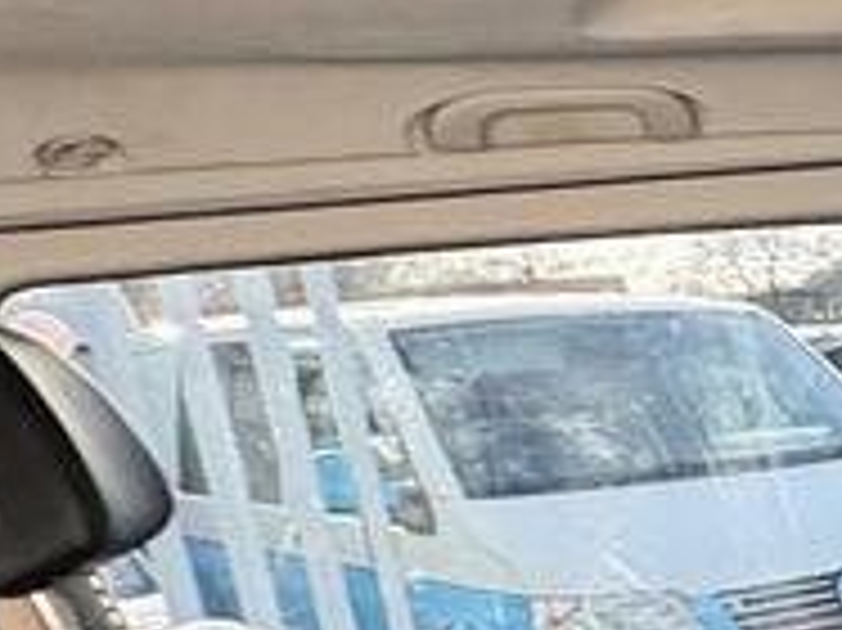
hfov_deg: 22.7
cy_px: 788
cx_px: 1315
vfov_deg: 20.3
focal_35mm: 67
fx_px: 1629
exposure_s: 1/60
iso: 250
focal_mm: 2.22
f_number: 2.2
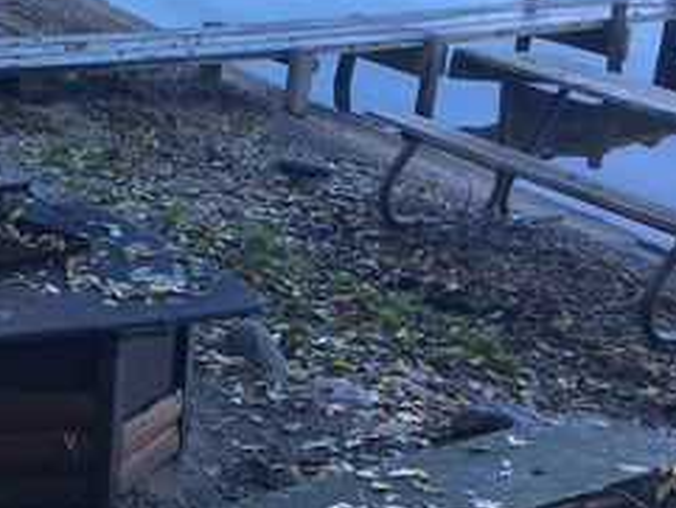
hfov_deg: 24.6
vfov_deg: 19.1
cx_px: 65
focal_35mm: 77
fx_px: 1504
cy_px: 225
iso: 25
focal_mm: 4.15
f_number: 2.2
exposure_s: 1/190
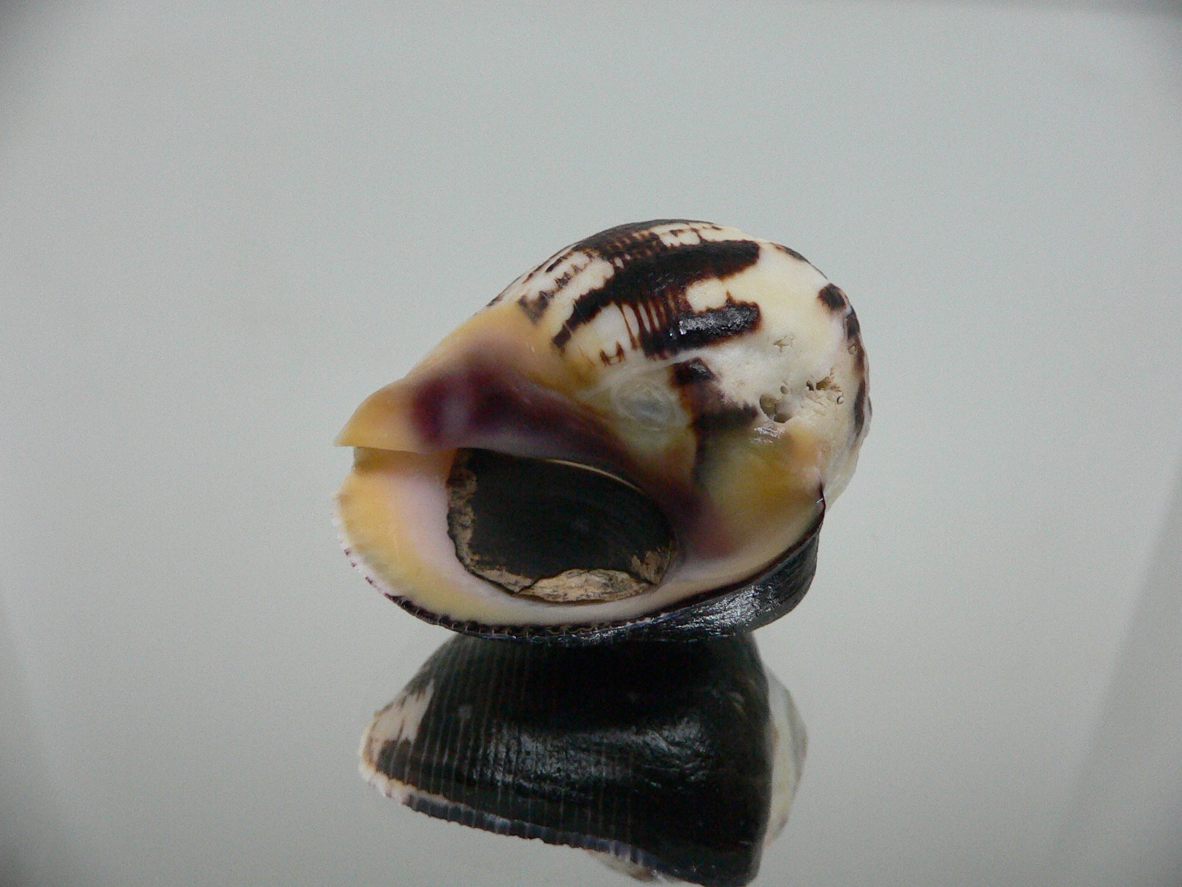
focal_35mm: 35
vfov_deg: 40.7
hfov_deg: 52.6
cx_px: 591
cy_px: 444
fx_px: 1195
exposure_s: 1/50
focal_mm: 4.6
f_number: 2.8
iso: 200
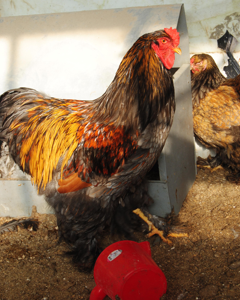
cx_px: 120
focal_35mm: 77
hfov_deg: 20.0
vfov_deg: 24.9
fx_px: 680
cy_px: 150
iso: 200
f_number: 9
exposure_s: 1/100
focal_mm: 45
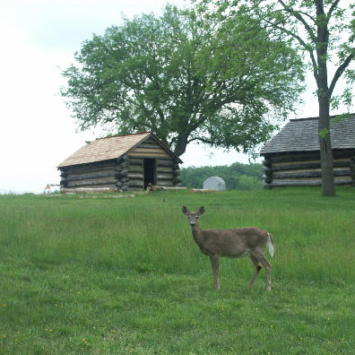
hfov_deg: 23.0
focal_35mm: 75
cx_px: 226
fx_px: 870
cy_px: 178
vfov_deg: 23.1
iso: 100
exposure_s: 1/125
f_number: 4
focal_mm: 15.59
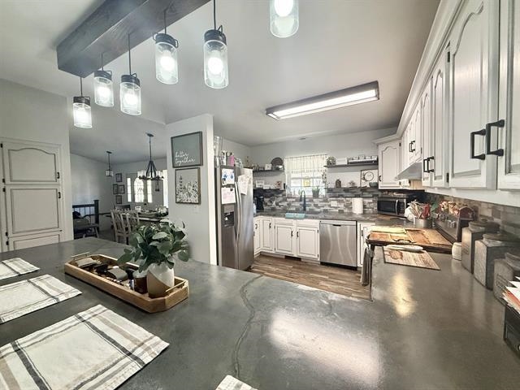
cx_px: 260
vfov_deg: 85.7
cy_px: 195
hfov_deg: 102.1
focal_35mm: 14
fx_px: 210
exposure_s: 1/120
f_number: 2.2
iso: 320
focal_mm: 2.22
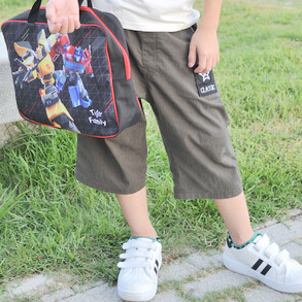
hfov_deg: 26.5
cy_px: -1
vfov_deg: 25.2
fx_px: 642
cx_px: 147
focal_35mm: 65
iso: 250
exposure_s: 1/80
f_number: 4.5
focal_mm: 32
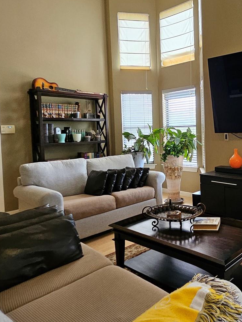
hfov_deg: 44.9
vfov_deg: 65.0
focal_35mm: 27
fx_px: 252
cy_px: 139
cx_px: 232
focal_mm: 1.74
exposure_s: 1/60
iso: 200
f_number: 2.2
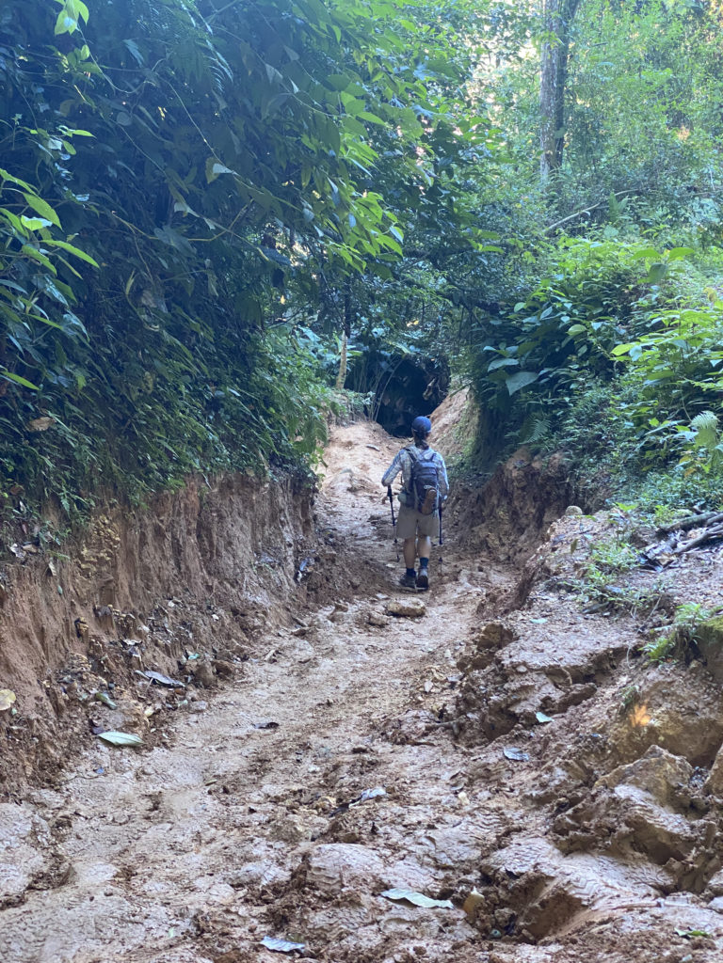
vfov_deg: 36.8
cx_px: 362
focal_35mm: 52
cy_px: 482
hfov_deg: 28.0
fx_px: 1448
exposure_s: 1/63
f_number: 2
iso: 160
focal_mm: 6
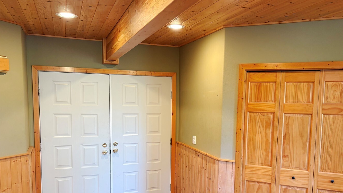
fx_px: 309
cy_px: 136
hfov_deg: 57.9
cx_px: 186
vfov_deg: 34.2
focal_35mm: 34
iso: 125
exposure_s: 1/60
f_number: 1.6
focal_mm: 5.96
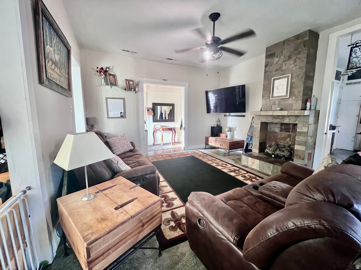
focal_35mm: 13
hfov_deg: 106.2
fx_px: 136
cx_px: 180
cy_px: 135
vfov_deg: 89.9
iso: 2000
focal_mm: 1.57
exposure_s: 1/29
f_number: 1.8
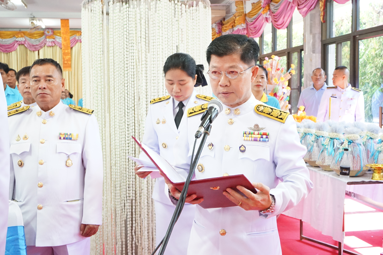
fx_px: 489
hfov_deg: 42.8
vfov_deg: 29.2
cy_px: 128
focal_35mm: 46
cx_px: 192
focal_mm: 46
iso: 8000
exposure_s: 1/25
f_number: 10
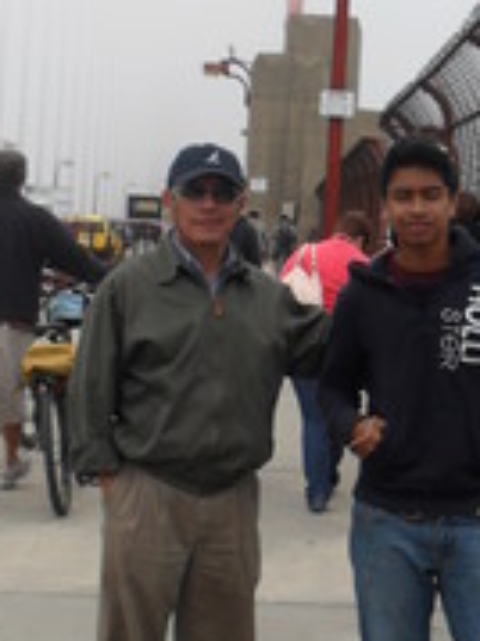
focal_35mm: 94
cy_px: 344
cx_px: 276
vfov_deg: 20.9
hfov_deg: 15.7
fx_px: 1740
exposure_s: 1/180
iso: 80
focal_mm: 6.3
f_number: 7.6
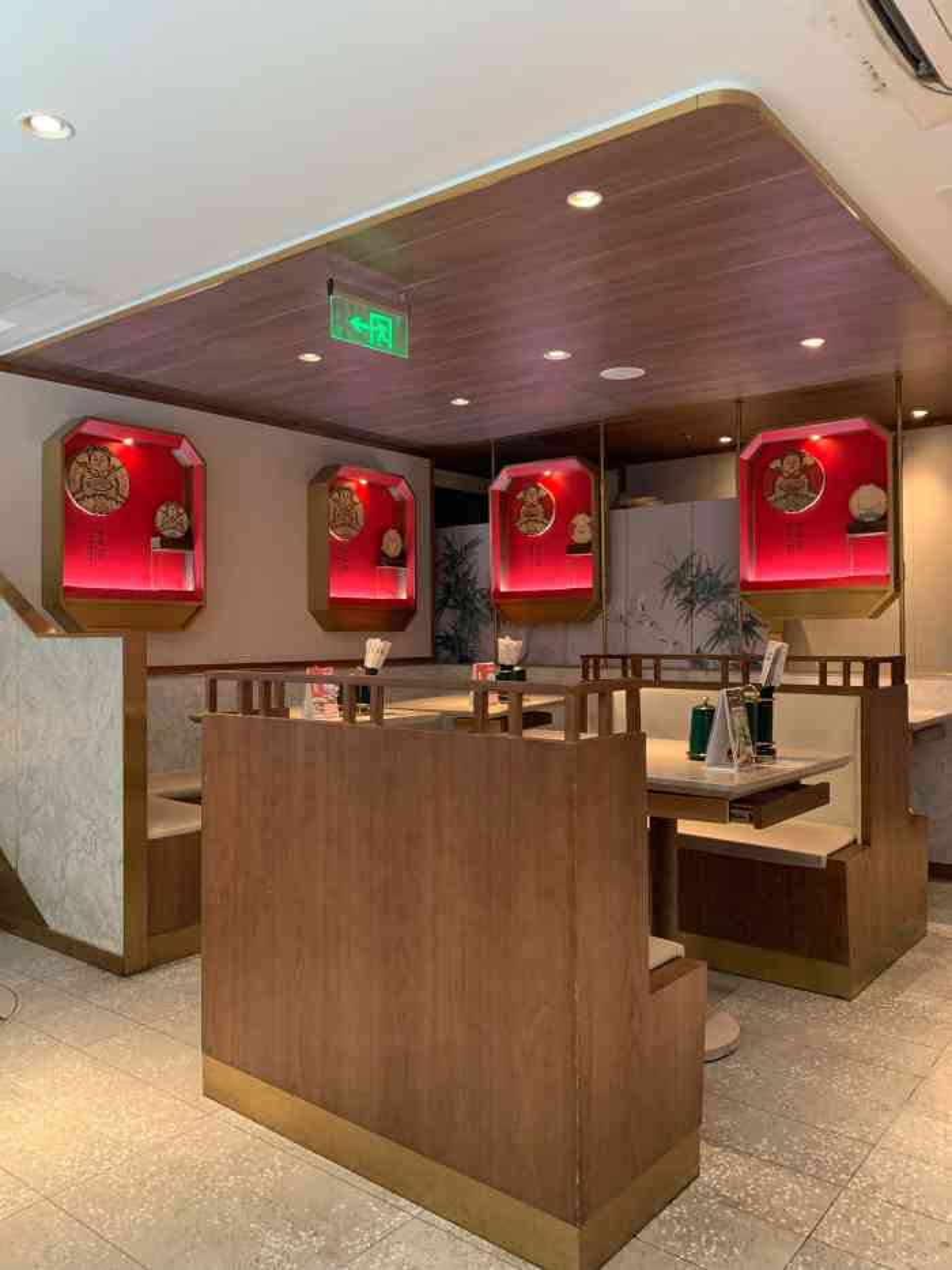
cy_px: 635
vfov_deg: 67.3
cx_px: 476
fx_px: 953
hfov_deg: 53.1
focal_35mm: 26
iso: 320
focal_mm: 4.25
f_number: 1.8
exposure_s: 1/60
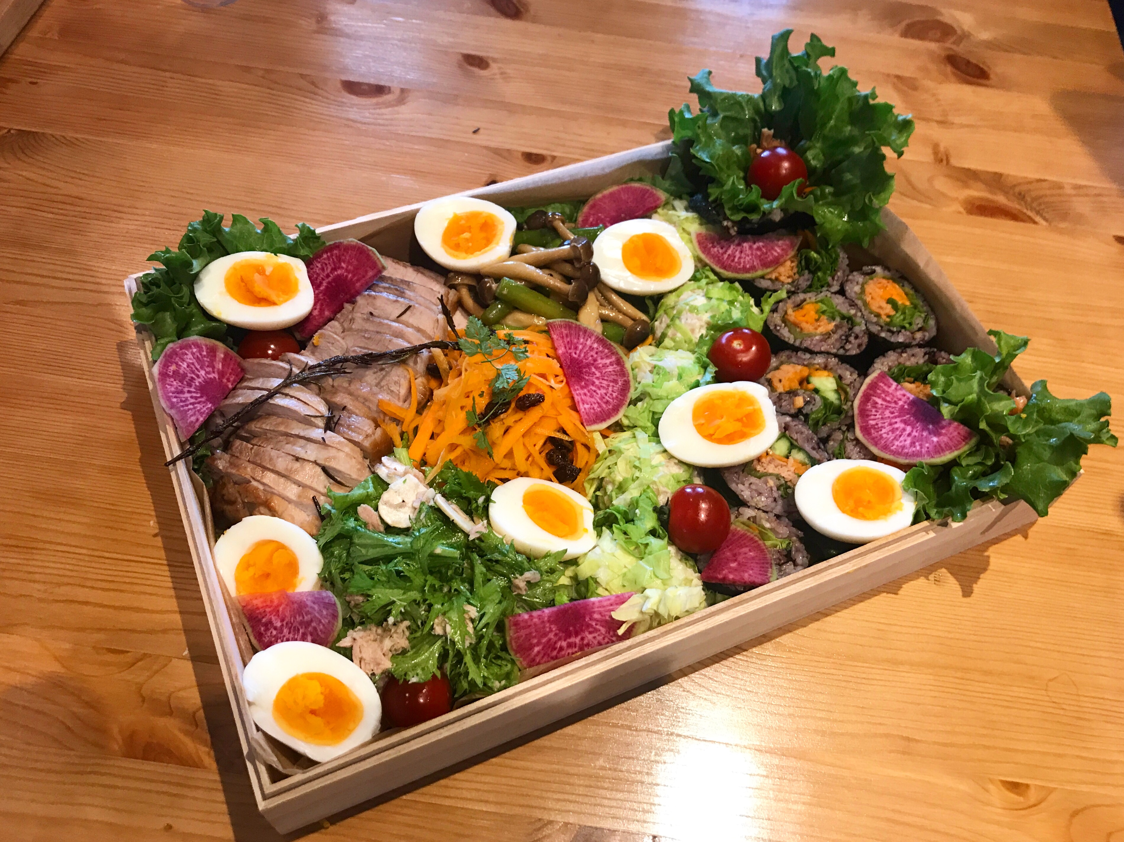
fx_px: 909
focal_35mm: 28
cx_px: 562
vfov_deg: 49.7
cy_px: 421
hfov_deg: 63.5
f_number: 1.8
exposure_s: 1/17
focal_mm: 3.99
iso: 40
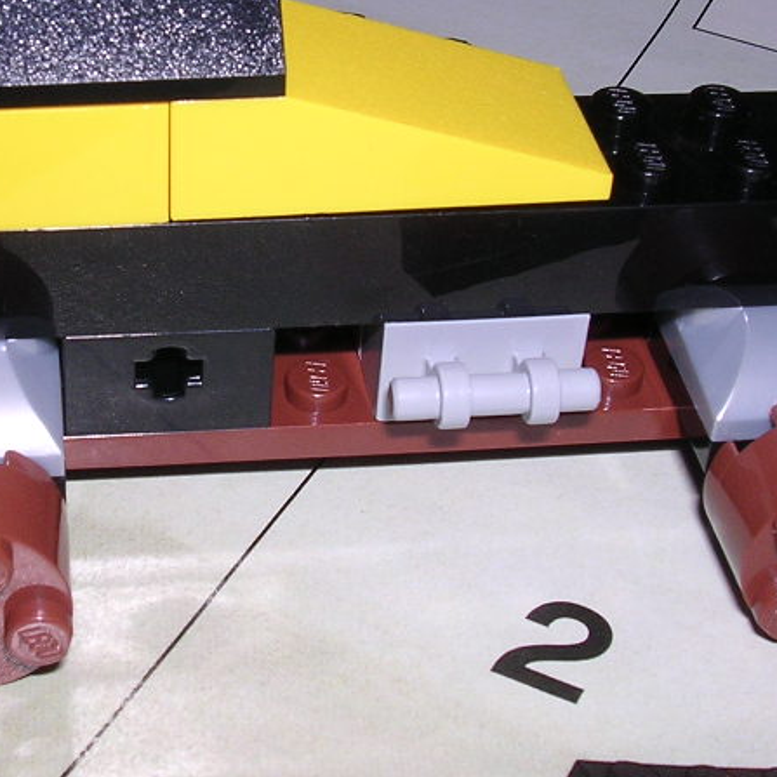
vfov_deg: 22.4
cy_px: 249
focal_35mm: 77
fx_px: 1955
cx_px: 170
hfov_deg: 22.2
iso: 100
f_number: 5.6
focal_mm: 5.8
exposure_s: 1/60.1
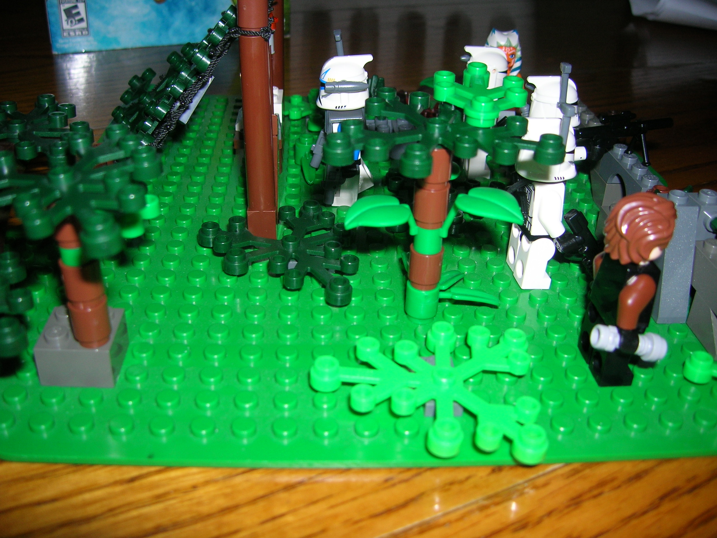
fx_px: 704
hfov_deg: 54.0
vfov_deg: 41.8
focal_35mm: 34
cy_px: 269
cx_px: 358
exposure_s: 1/60.1
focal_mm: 5.7
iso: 50
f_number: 2.9
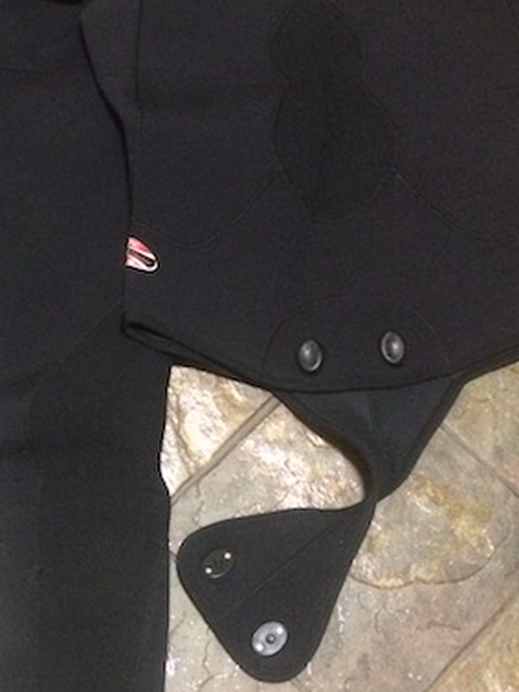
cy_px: 316
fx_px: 1179
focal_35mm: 59
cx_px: 59
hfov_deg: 24.2
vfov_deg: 32.7
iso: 640
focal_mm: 4.15
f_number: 2.2
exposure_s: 1/17
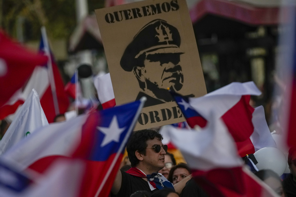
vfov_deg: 4.6
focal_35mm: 300
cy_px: 98
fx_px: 2467
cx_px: 148
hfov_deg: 6.9
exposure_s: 1/500
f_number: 3.2
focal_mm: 200
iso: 800
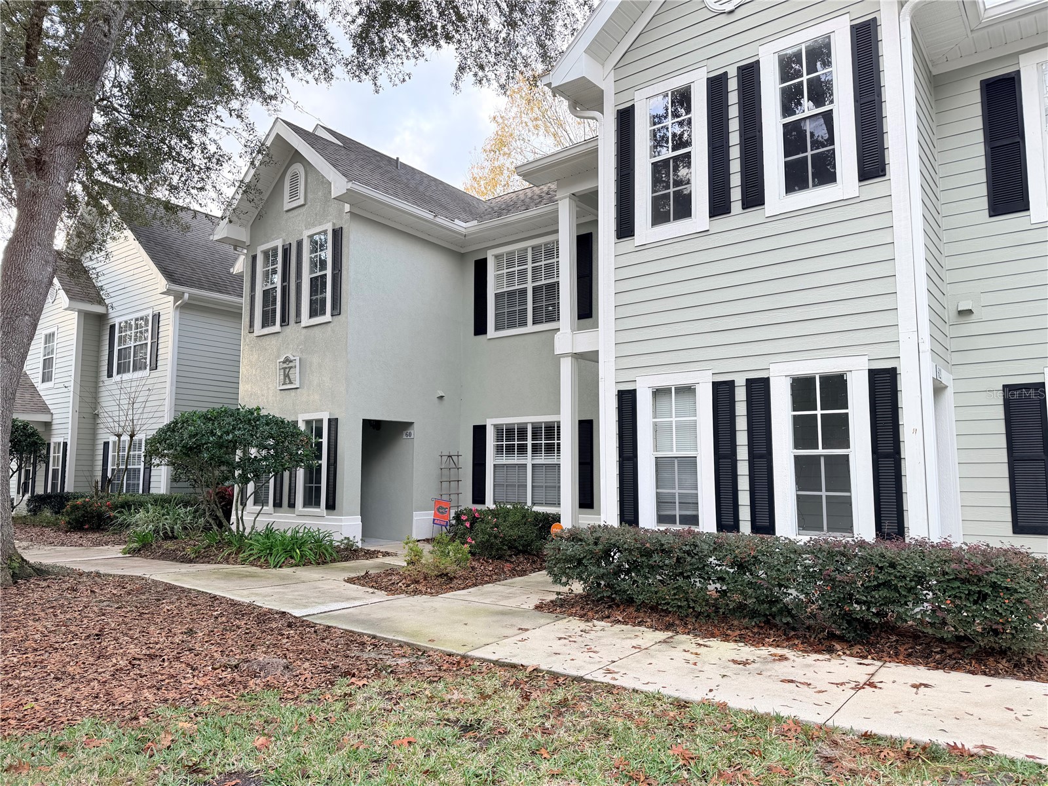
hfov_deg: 71.6
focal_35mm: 24
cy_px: 393
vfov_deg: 56.8
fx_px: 727
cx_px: 524
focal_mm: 6.76
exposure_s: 1/314
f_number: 1.78
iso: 80
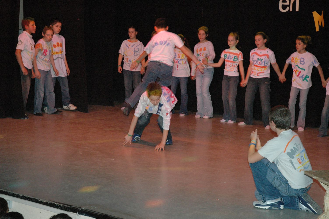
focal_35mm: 75
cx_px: 164
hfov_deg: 27.0
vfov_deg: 18.1
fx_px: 685
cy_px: 110
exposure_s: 1/60
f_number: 5
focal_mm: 50
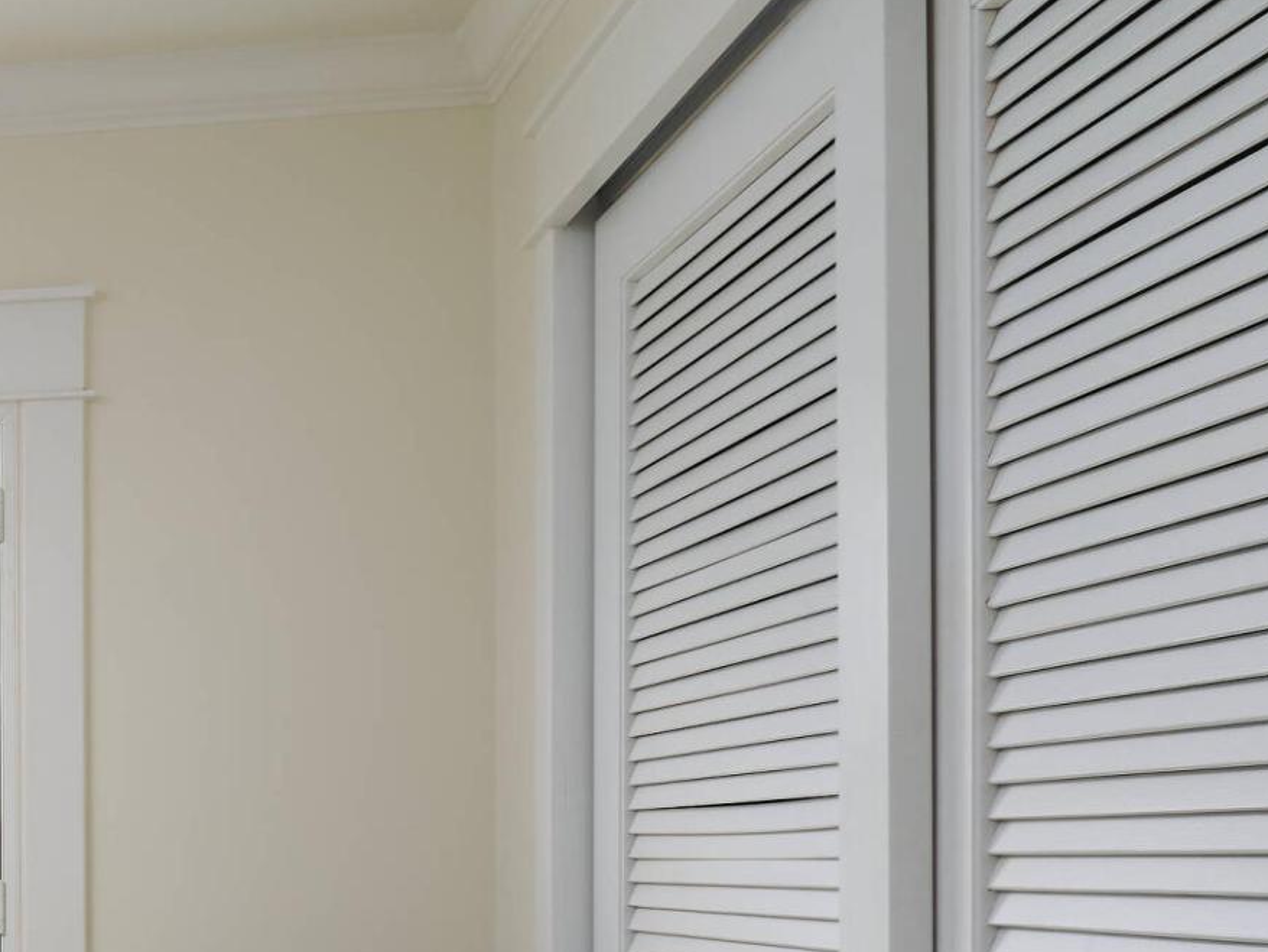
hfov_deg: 25.9
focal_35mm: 59
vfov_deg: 23.9
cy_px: 926
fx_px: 2162
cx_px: -542
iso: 100
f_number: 5.6
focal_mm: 9
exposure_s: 1/250
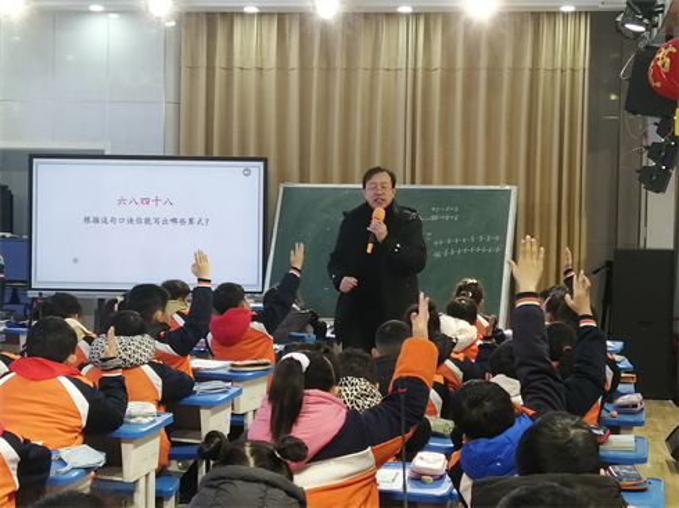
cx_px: 340
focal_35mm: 72
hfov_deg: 27.0
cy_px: 254
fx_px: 1412
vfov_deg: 20.4
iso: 64
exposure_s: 1/50
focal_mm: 3.88
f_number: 1.8
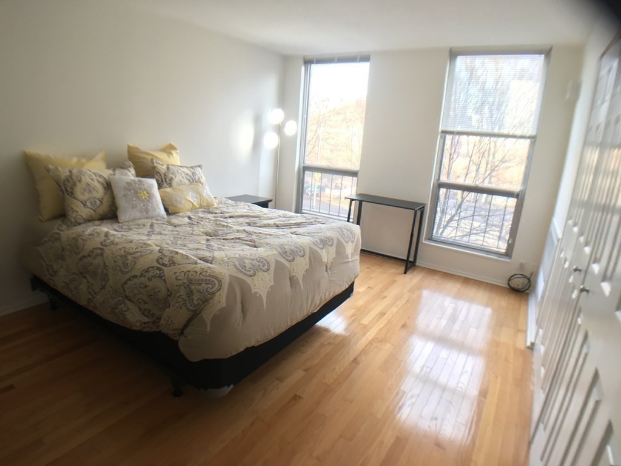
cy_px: 233
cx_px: 310
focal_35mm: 29
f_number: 2.2
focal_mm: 4.15
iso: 50
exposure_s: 1/30
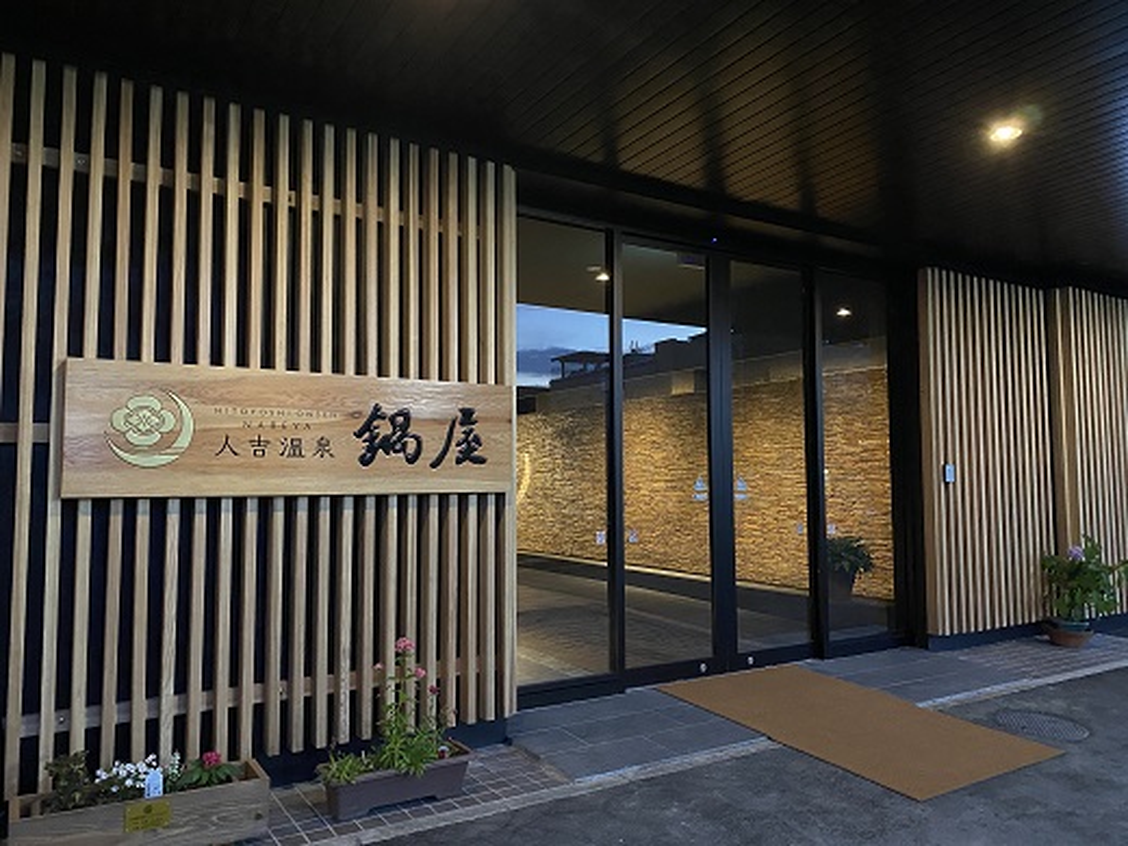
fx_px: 847
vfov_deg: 53.1
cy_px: 423
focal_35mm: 26
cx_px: 564
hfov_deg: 67.3
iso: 800
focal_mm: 4.25
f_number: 1.8
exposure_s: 1/30
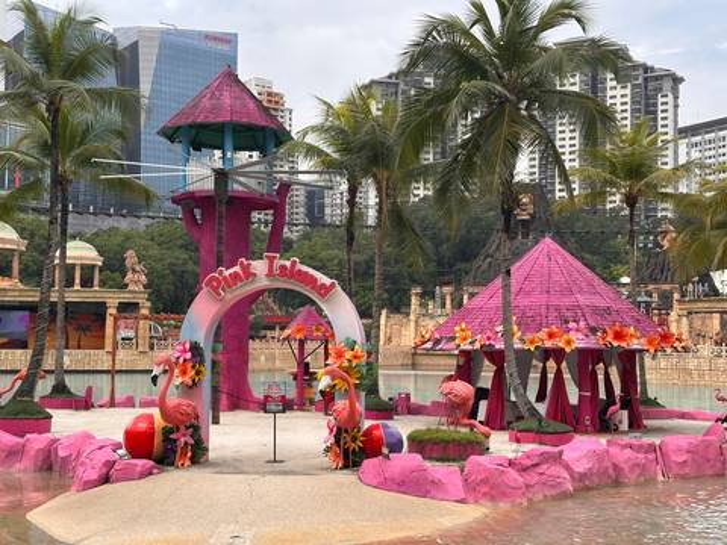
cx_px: 364
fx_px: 1008
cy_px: 272
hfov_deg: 39.7
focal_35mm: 48
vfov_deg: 30.3
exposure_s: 1/1667
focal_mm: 6.86
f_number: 1.78
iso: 64
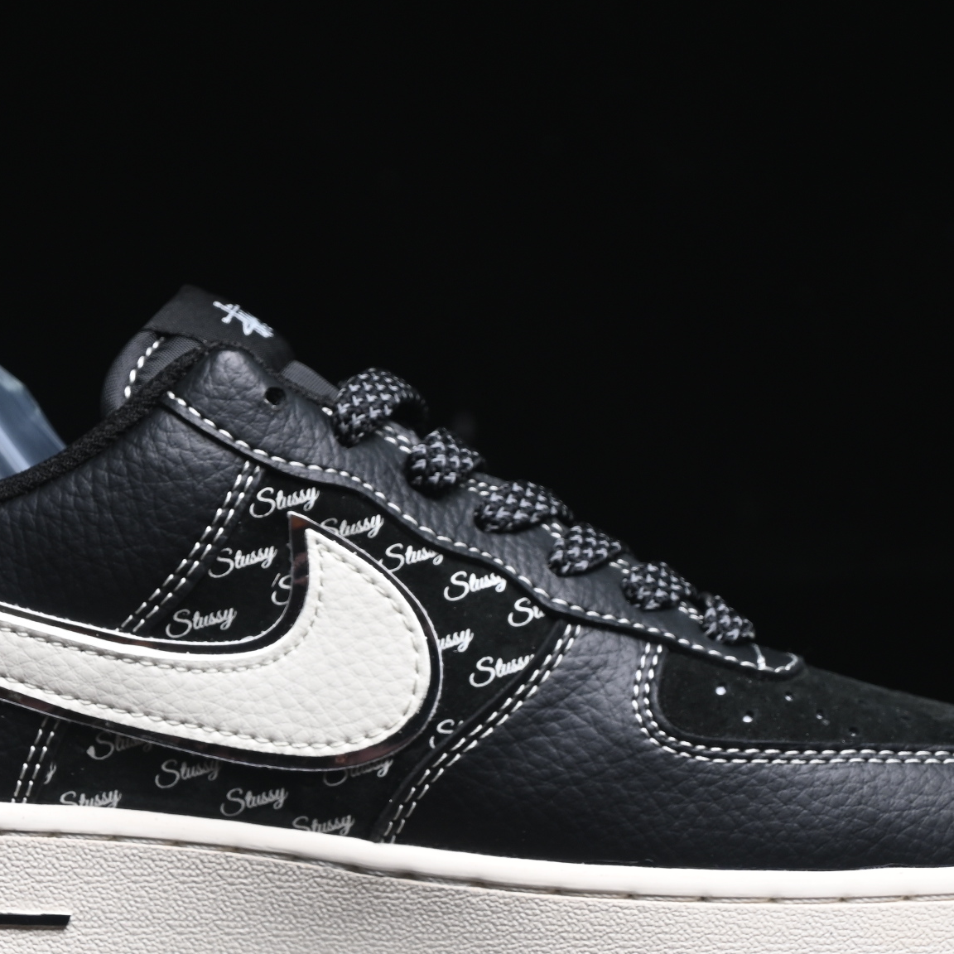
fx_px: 4802
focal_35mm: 154
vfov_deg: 11.3
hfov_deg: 11.3
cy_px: 557
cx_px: 392
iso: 160
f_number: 6.3
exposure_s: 1/60
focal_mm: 50
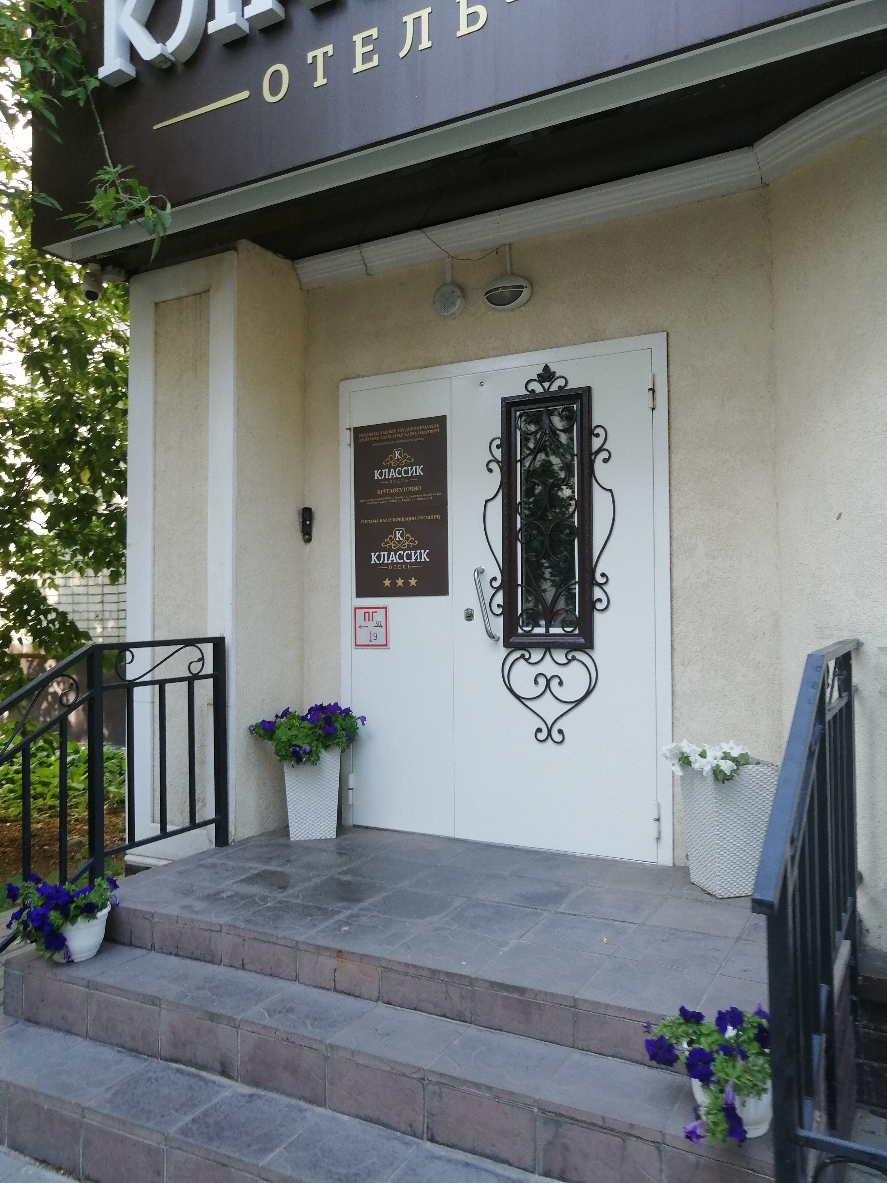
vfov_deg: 65.3
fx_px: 922
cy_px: 592
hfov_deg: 51.4
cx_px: 444
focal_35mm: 27
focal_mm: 3.88
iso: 64
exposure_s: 1/100
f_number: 1.8
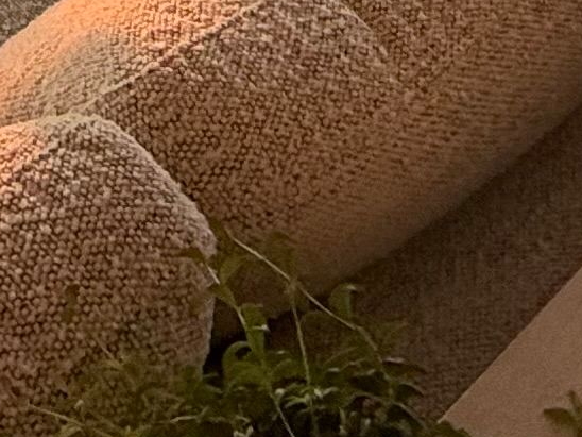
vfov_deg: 10.3
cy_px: -886
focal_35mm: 103
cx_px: -357
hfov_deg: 16.8
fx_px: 1732
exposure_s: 1/120
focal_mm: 2.22
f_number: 2.2
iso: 80
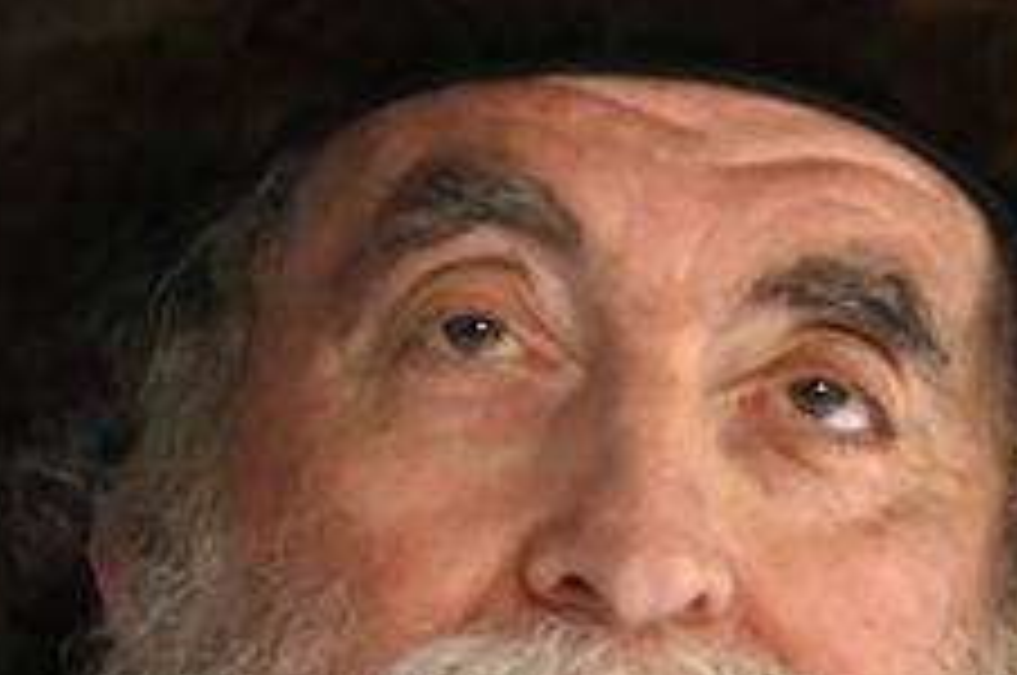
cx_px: 486
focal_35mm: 1241
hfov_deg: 1.7
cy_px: 569
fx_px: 35008
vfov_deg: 1.1
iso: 3200
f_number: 5.6
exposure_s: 1/200
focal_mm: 200
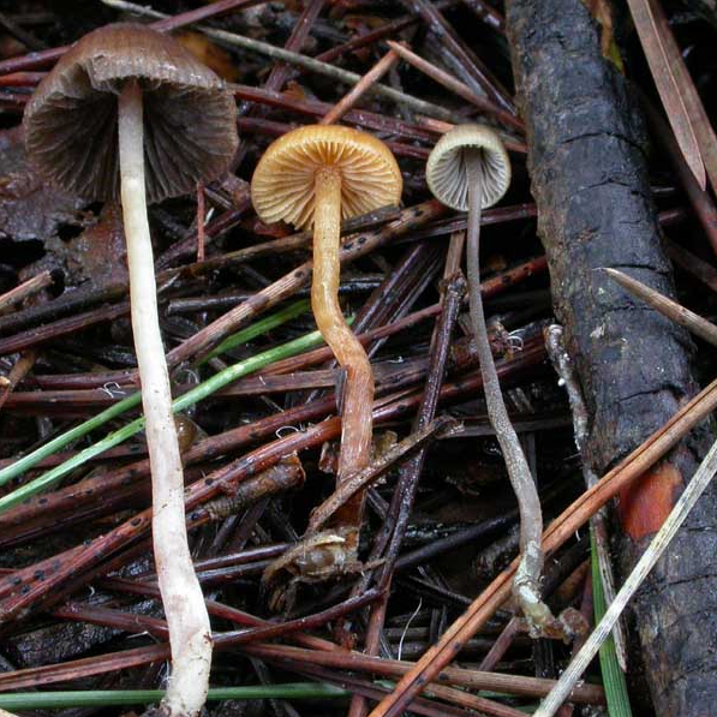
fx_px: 3468
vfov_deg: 11.8
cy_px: 359
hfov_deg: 11.8
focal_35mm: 148
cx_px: 362
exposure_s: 1/4
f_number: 10.2
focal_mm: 25.9
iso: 200
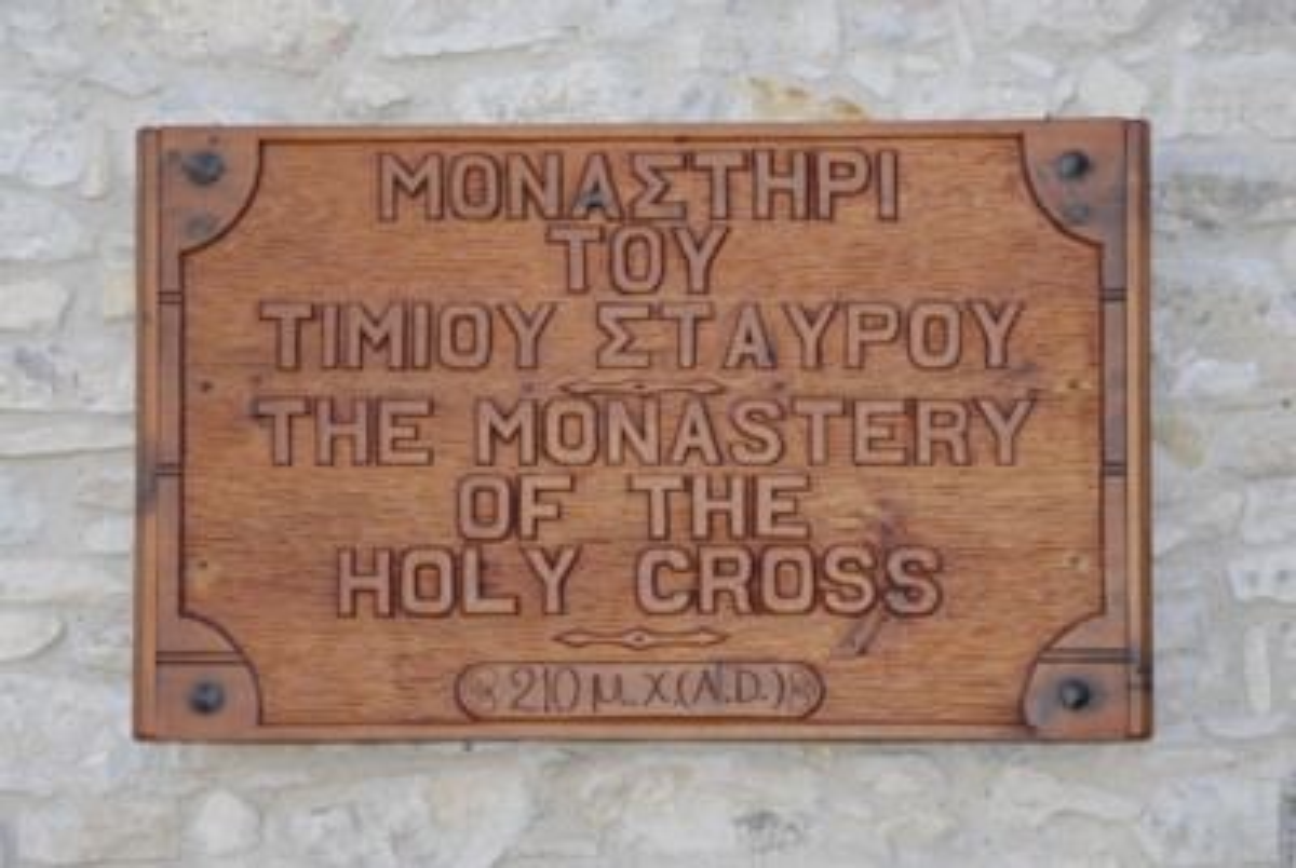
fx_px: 3786
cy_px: 434
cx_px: 648
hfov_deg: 19.4
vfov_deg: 13.1
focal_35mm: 105
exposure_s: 1/100
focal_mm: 70
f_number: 7.1
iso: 160
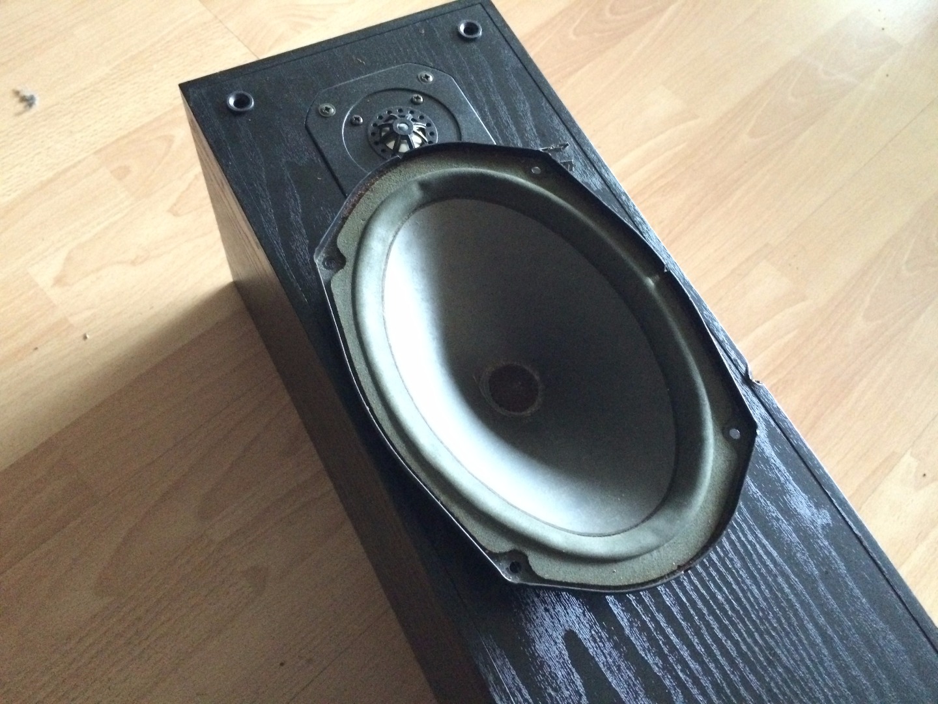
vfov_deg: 48.2
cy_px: 352
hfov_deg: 61.7
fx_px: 786
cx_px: 469
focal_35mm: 29
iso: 500
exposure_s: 1/15
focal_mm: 4.15
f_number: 2.2
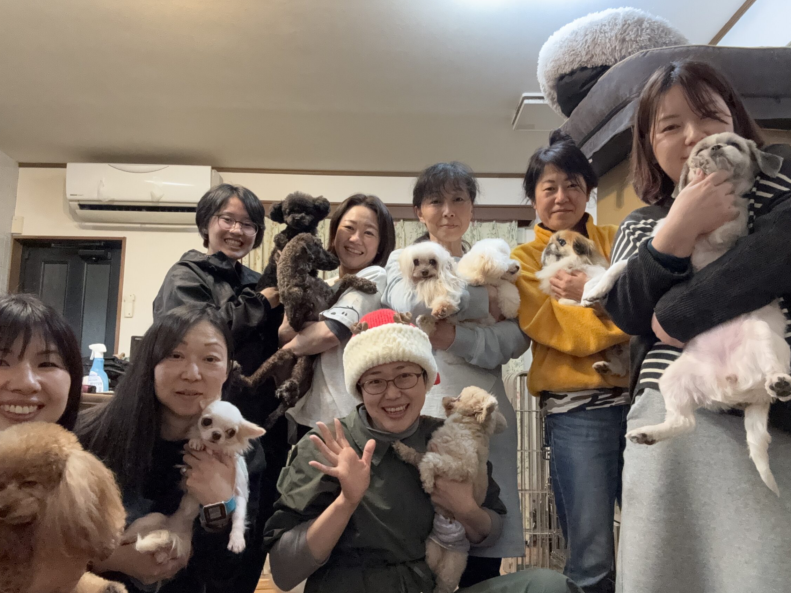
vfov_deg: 53.0
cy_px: 319
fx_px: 594
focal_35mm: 26
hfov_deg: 67.3
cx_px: 409
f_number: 1.9
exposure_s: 1/33
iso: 400
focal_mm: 2.69
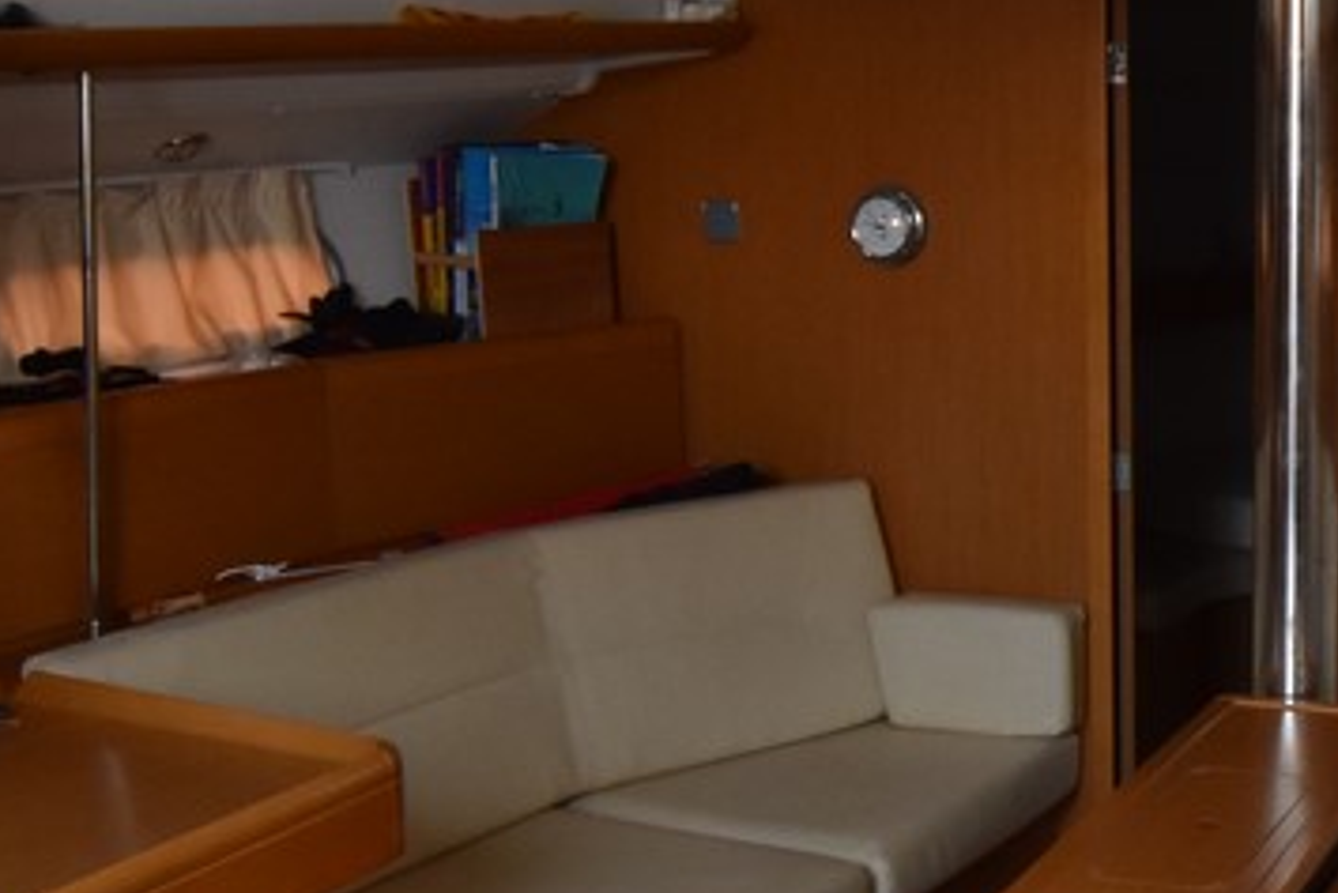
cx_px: 1232
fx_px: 2119
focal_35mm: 57
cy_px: 592
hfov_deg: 33.0
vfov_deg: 23.7
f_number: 5
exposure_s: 1/100
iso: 800
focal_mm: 10
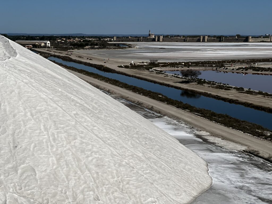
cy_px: 102
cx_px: 136
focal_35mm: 77
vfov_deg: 19.1
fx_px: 605
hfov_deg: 25.3
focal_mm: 9
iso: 32
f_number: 2.8
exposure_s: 1/2597
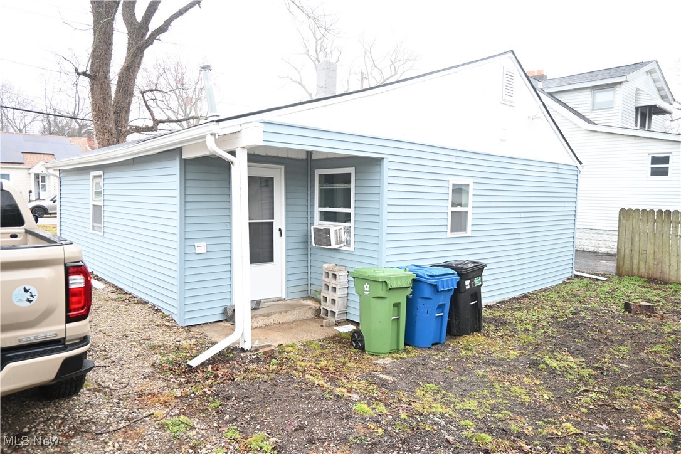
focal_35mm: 24
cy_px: 227
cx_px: 340
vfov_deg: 53.1
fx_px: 454
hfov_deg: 73.7
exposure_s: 1/25
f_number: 3.5
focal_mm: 16
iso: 500
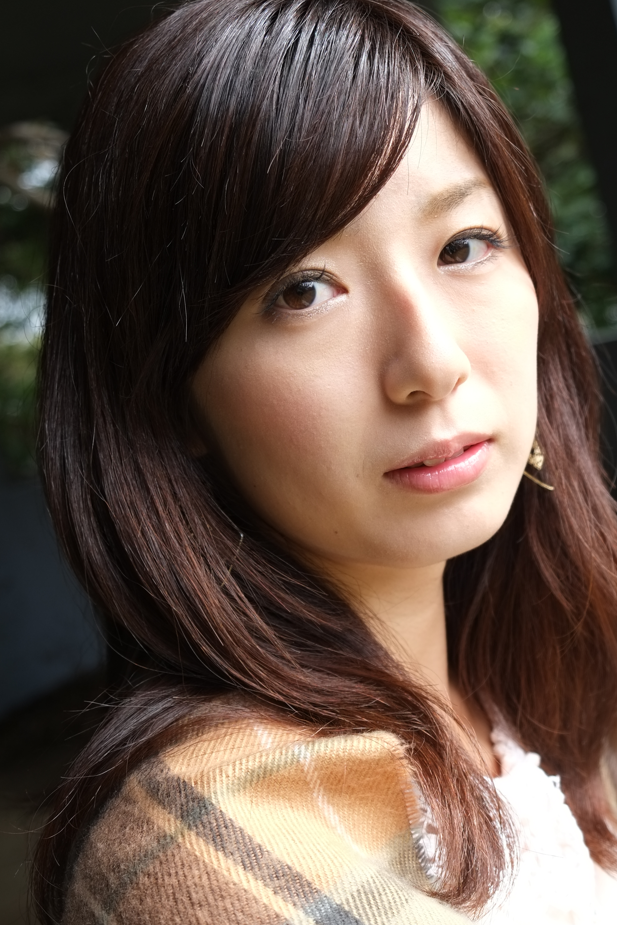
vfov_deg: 38.0
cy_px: 562
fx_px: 1337
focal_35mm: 52
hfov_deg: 25.9
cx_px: 391
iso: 200
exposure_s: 1/120
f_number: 4
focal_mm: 25.4
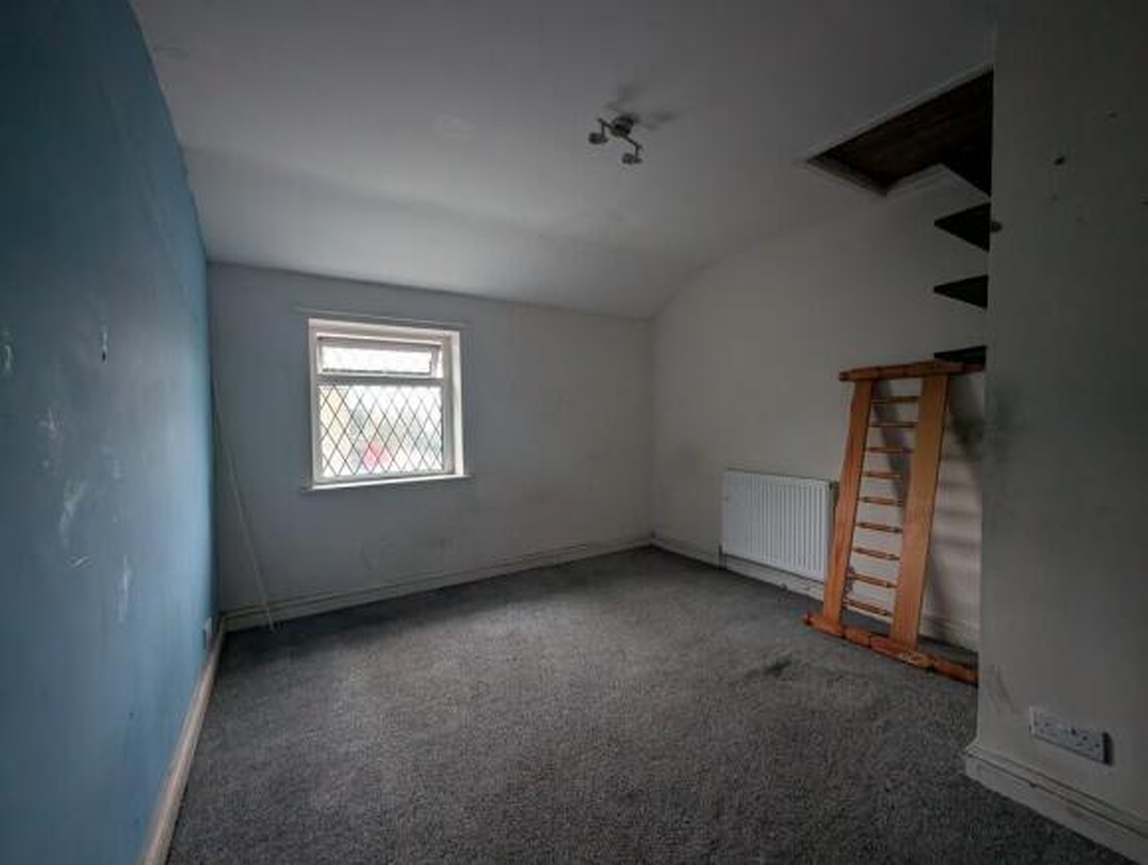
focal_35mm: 13
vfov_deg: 90.1
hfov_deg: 106.1
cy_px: 432
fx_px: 432
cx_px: 574
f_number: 2.2
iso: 299
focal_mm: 1.95
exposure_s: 1/13.1
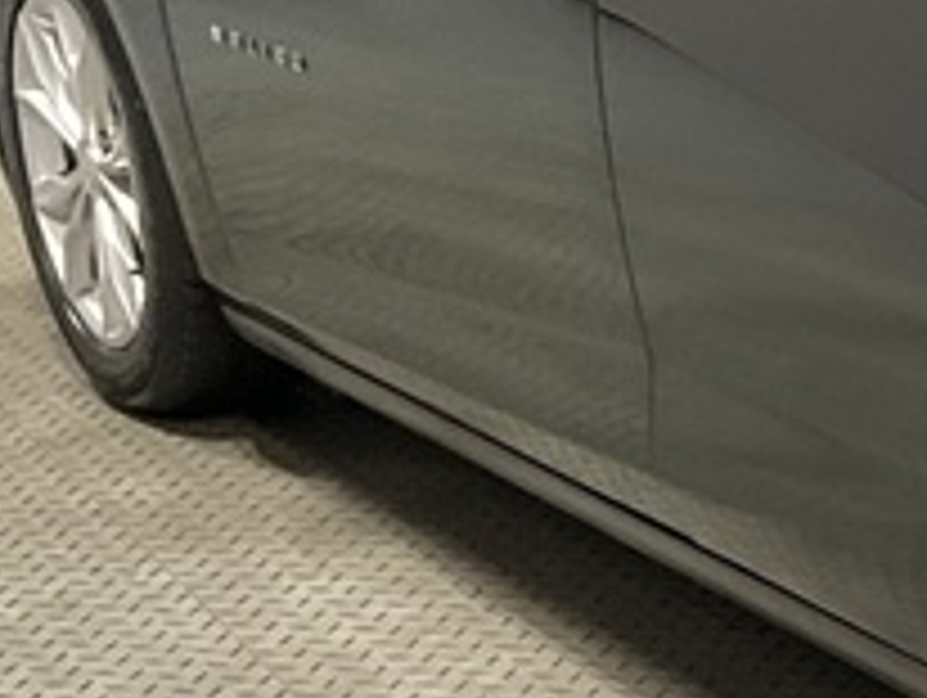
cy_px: 347
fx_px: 3619
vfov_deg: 11.0
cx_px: 1773
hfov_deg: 12.9
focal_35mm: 135
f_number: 1.8
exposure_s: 1/50
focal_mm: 3
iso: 80
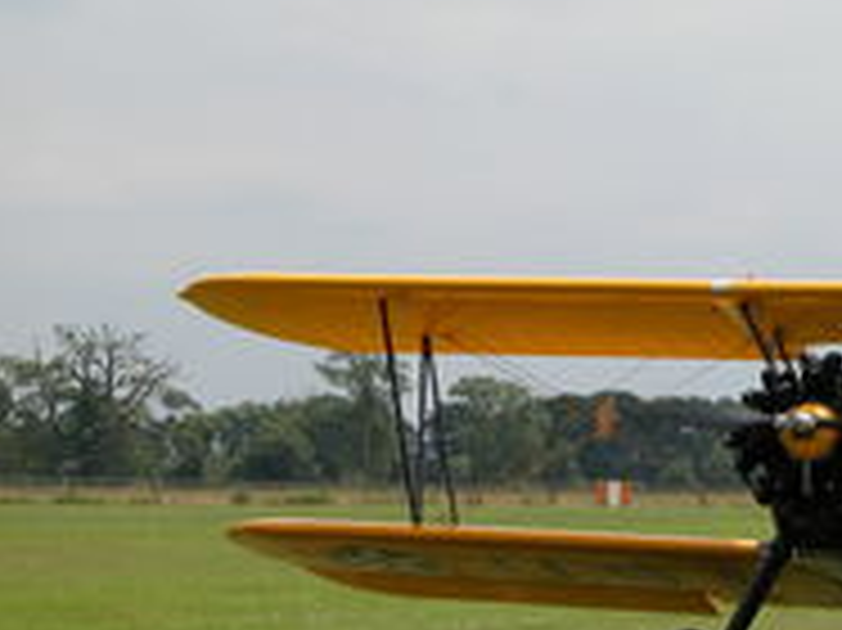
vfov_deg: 7.5
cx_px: 892
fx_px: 4837
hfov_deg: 9.9
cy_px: 423
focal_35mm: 199
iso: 100
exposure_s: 1/543
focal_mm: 23.7
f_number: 5.7
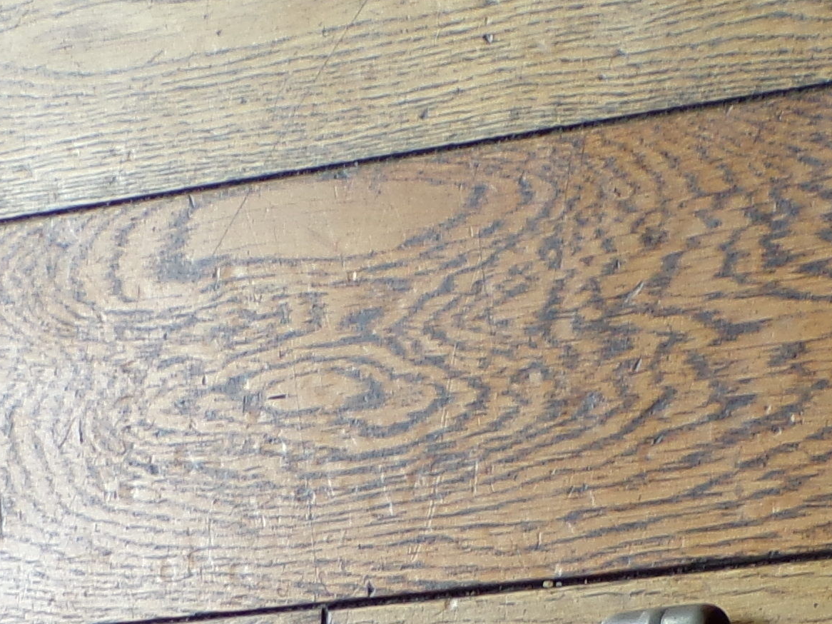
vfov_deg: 8.6
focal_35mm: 166
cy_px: 1075
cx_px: 551
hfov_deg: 11.9
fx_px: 3989
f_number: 3.4
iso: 80
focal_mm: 7.6
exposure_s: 1/34
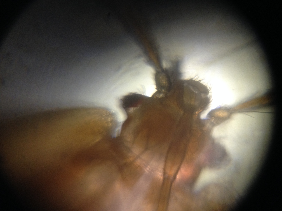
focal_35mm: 35
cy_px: 106
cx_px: 141
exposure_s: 1/20
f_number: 2.4
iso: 125
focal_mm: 4.28
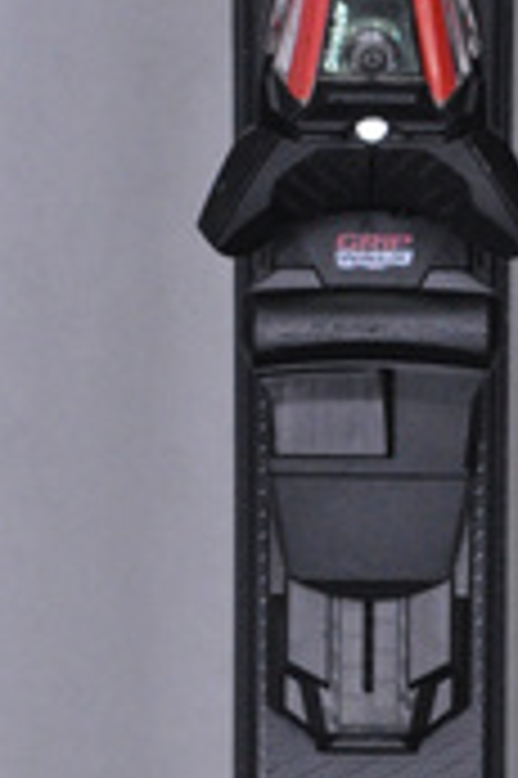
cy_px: 895
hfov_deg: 5.0
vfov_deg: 7.5
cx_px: 588
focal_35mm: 273
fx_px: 5904
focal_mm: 70
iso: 3200
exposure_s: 1/125
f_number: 9.5
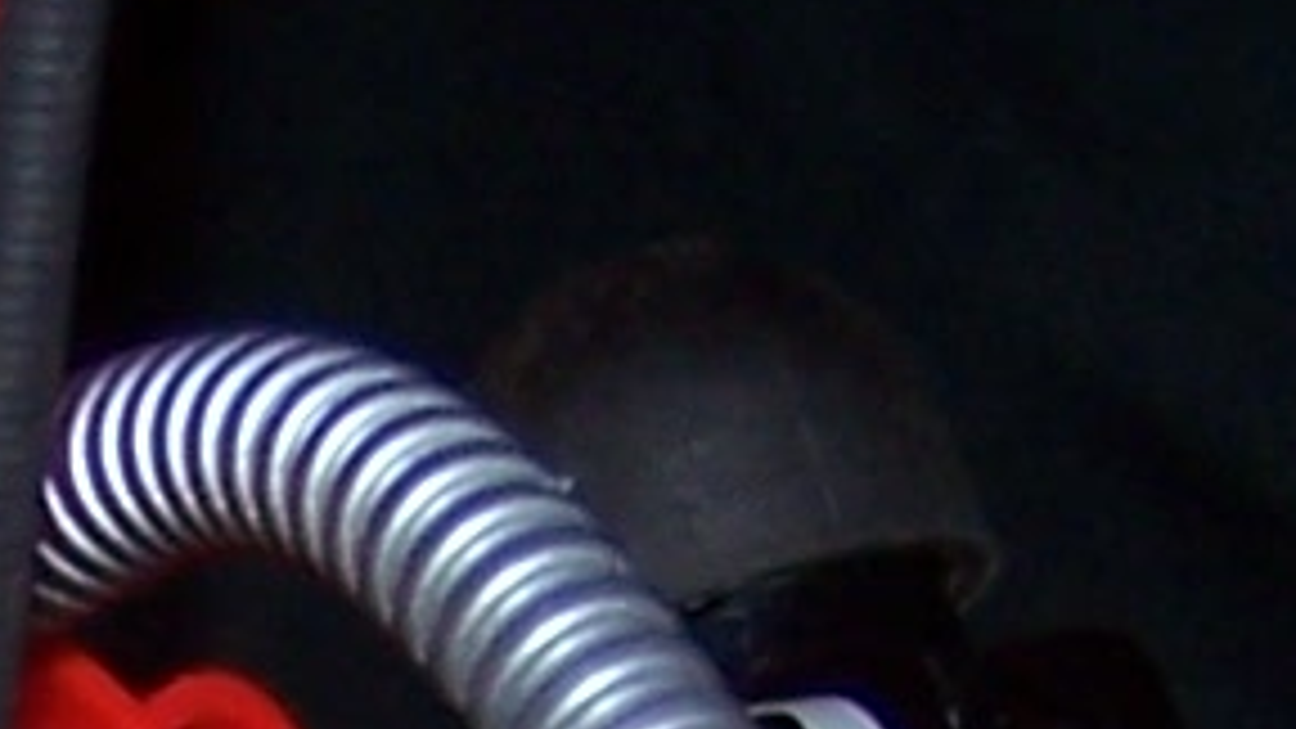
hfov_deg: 6.5
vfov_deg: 3.5
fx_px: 11375
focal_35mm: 331
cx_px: 122
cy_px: 2817
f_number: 2.8
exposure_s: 1/60
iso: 80
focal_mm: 6.3
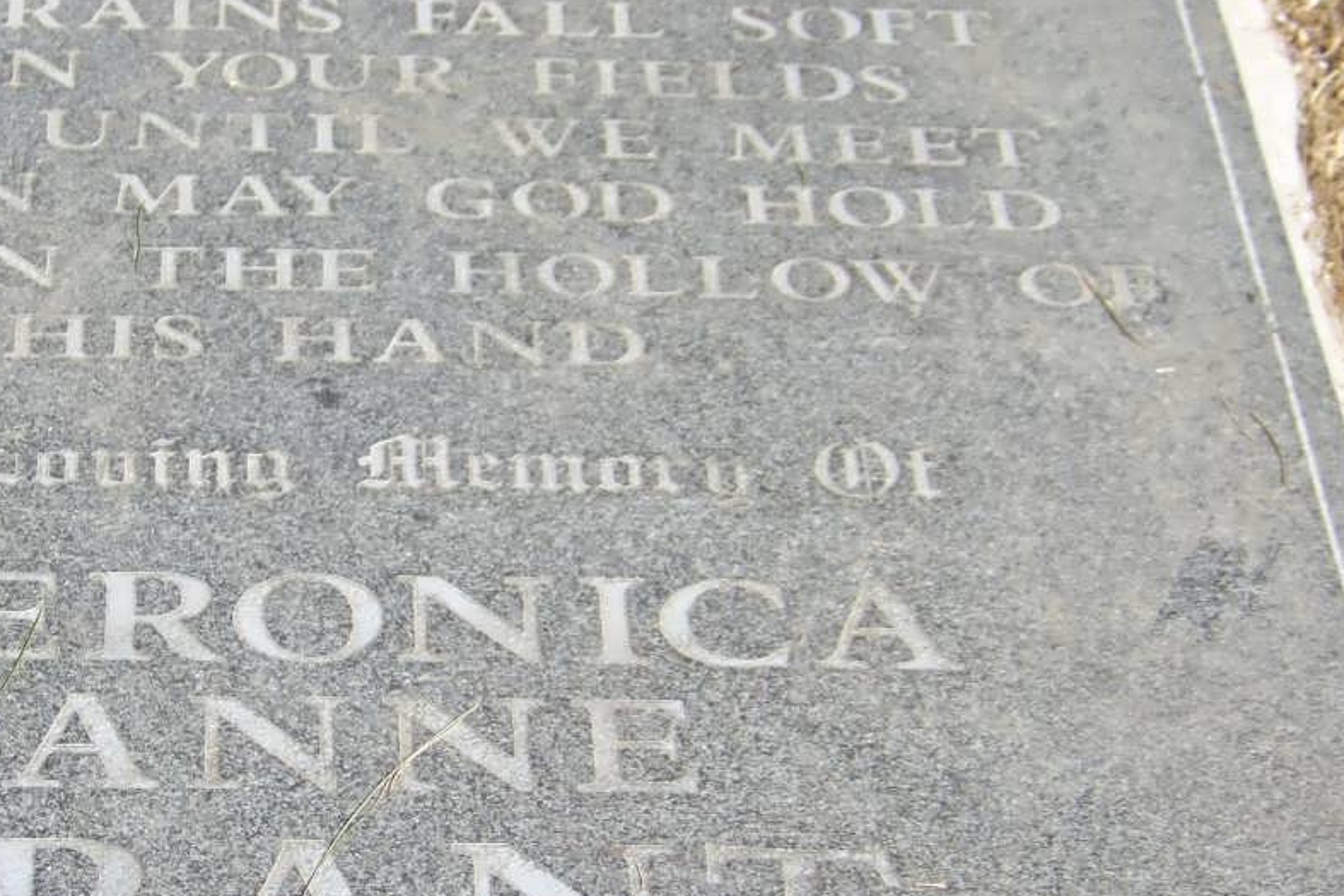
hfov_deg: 18.4
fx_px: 4144
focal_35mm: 111
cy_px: 650
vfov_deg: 12.3
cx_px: 432
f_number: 3.2
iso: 64
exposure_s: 1/500
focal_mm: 11.7
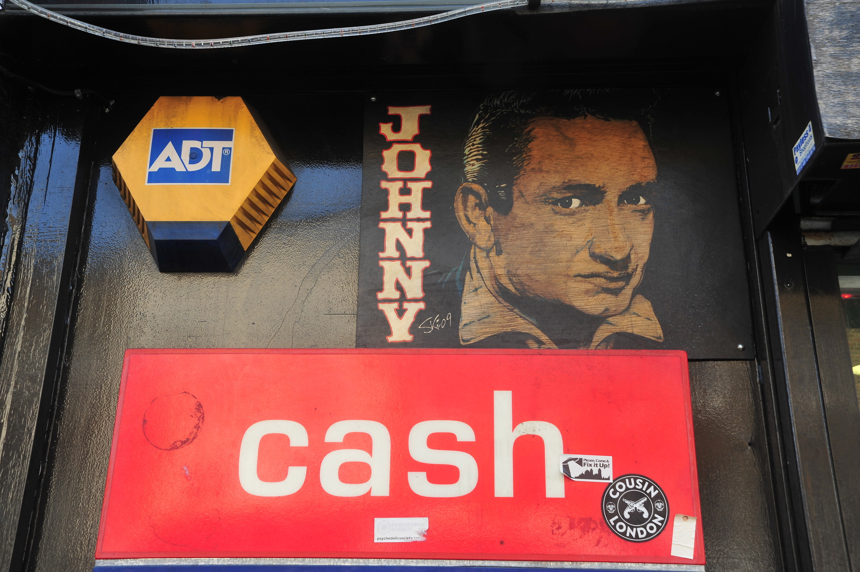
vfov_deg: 29.8
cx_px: 430
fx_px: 1074
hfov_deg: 43.6
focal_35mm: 45
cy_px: 286
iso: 200
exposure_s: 1/25
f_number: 11
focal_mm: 45
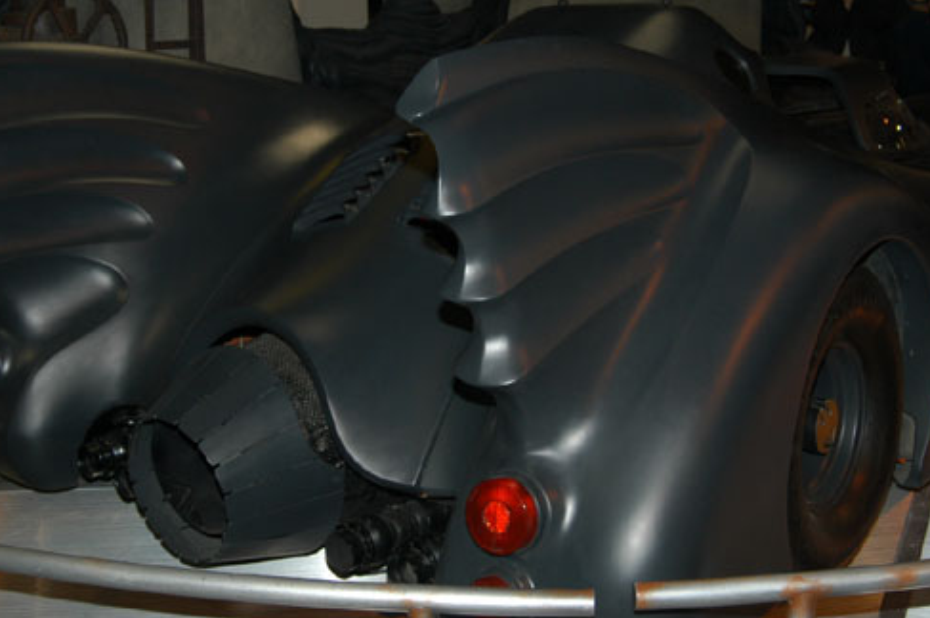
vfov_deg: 26.8
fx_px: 1291
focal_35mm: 50
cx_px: 517
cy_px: 214
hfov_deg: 39.6
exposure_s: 1/60
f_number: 5
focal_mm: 24
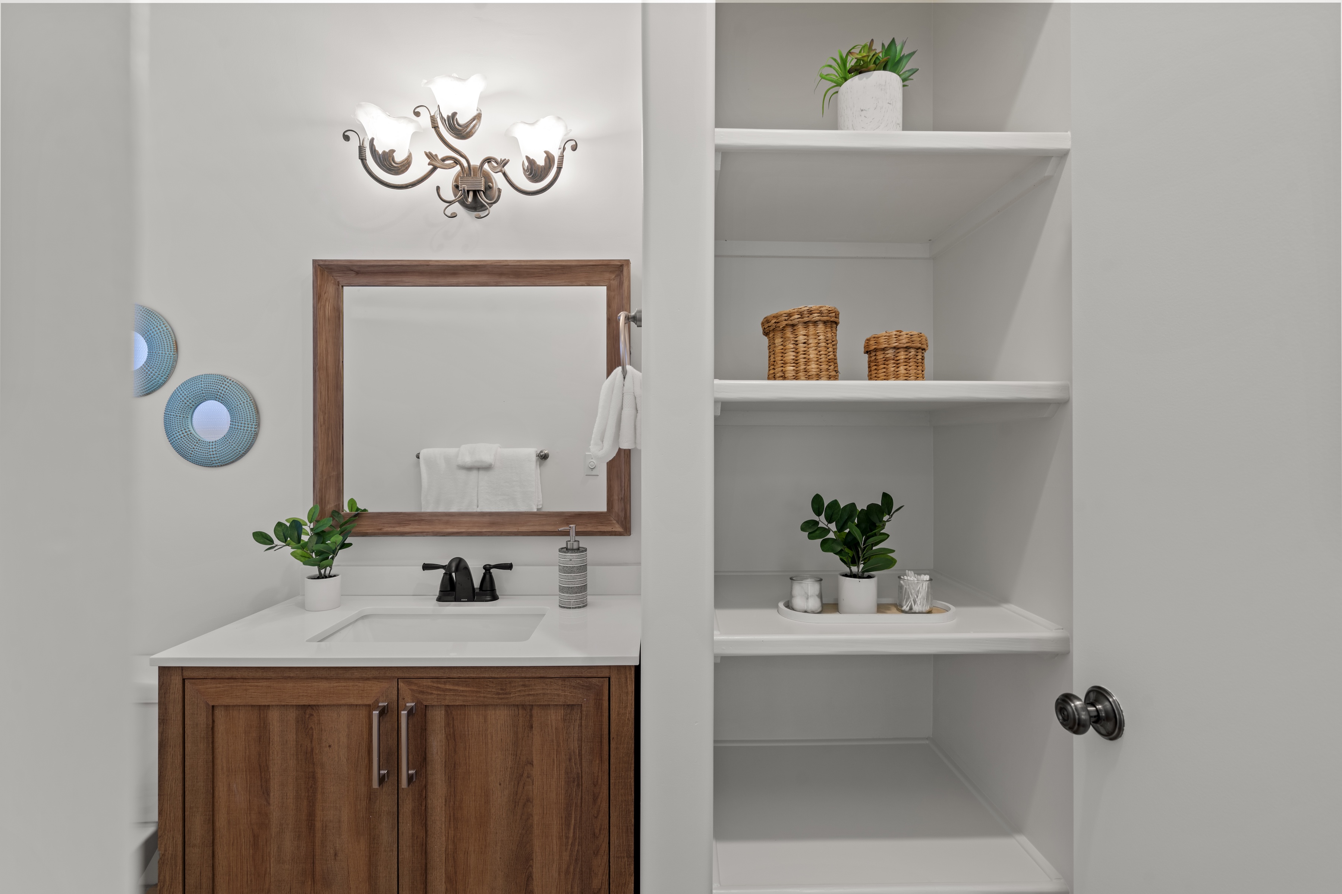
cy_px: 447
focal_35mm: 16
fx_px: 596
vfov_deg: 73.7
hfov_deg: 96.7
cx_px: 671
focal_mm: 16
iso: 100
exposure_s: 1.3
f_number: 8
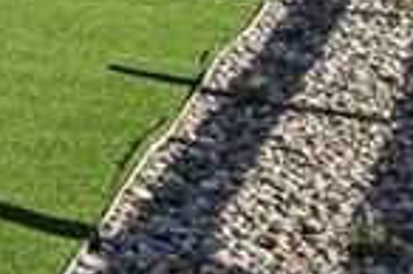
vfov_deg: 10.6
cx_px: -781
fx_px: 1283
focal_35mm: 112
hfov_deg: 11.6
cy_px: -364
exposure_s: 1/250
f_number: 8
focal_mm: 16
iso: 64
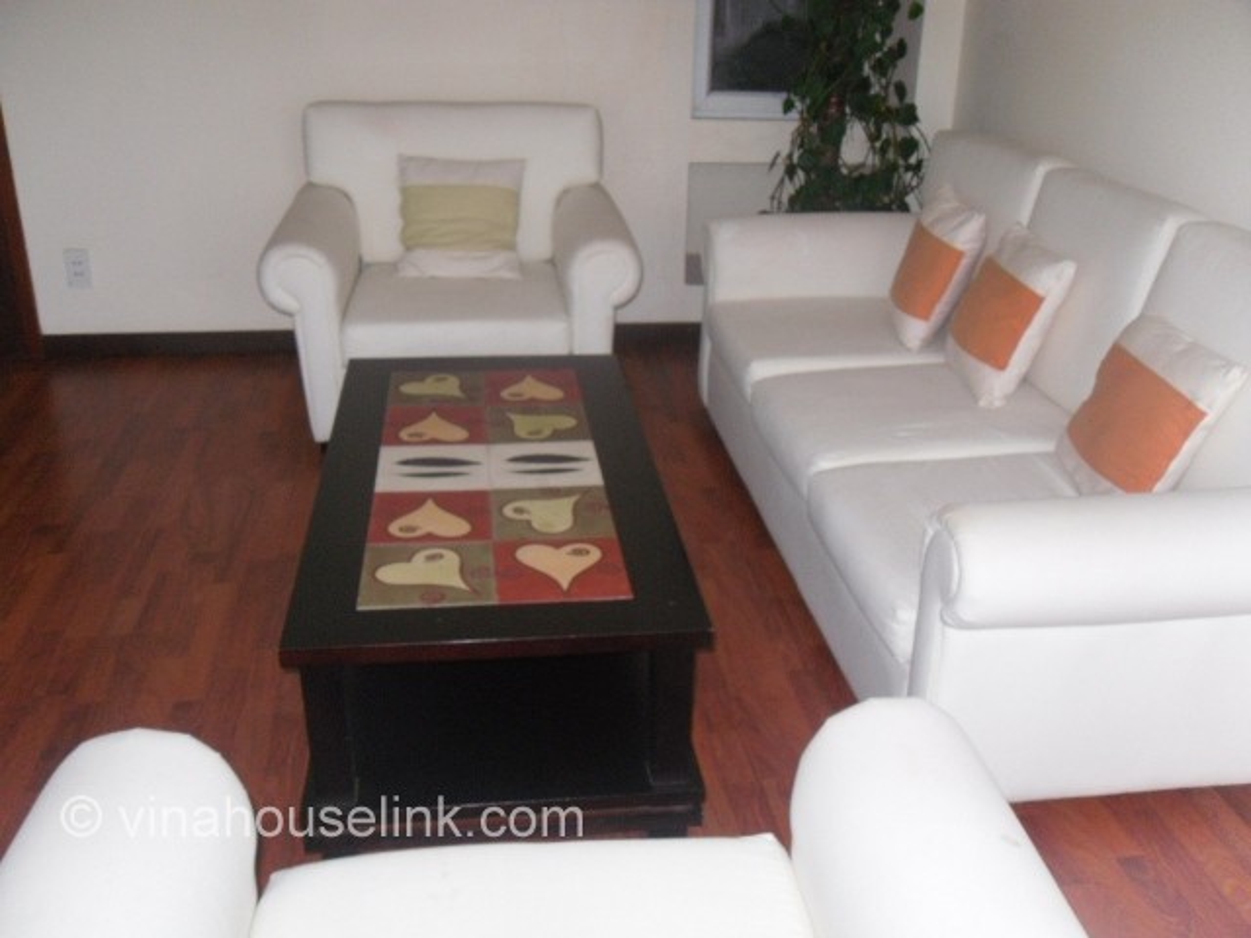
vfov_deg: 40.7
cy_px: 469
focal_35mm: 35
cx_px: 626
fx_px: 1265
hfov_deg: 52.6
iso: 200
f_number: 3.5
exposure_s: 1/45
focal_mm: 6.3
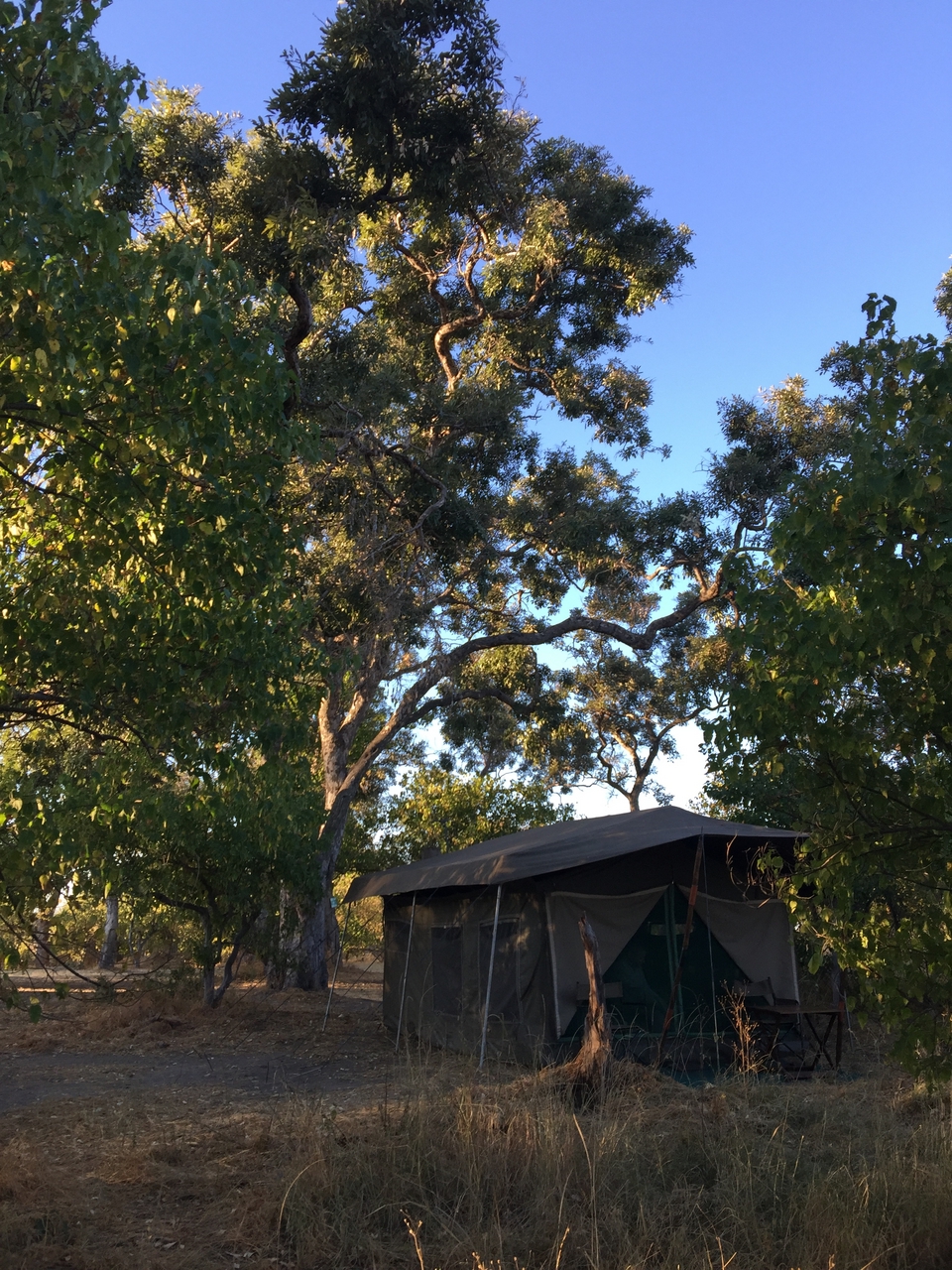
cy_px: 635
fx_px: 1063
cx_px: 476
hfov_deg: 48.2
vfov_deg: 61.7
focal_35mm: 29
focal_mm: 4.15
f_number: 2.2
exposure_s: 1/184
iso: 32
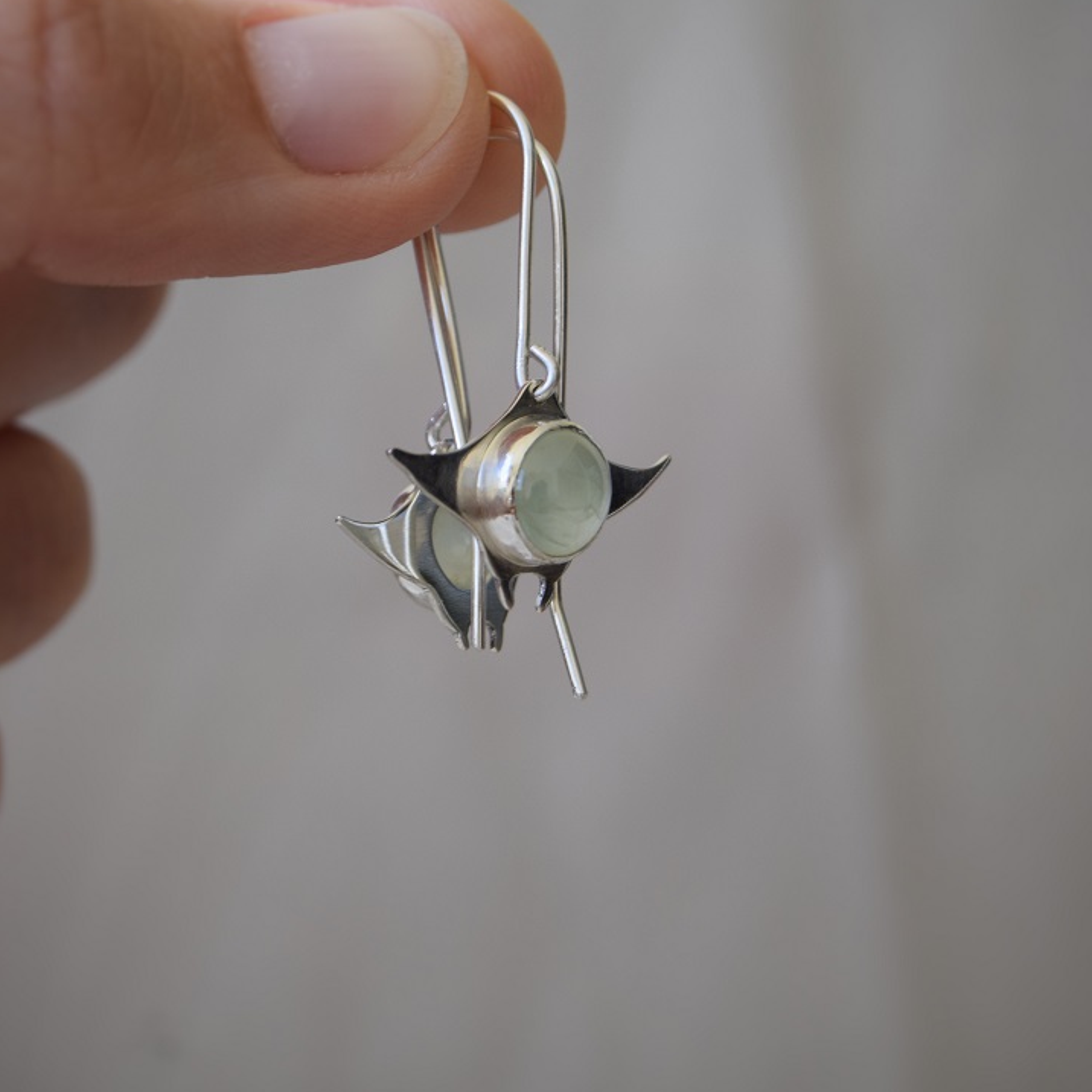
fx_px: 3770
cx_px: 545
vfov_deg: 16.5
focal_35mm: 106
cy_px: 486
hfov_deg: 16.5
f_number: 7.1
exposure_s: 1/125
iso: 400
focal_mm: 55
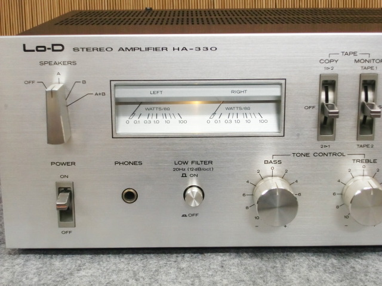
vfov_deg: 22.3
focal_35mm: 66
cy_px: 143
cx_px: 191
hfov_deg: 29.4
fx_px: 728
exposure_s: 1/60
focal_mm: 11.7
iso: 400
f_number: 4.1
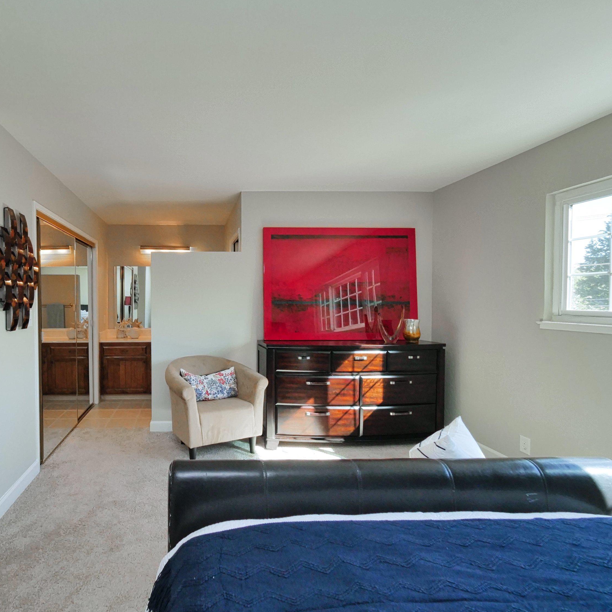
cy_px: 308
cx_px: 203
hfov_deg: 81.1
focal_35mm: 17
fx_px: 340
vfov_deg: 84.0
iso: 800
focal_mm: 7
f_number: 6.3
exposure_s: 1/160
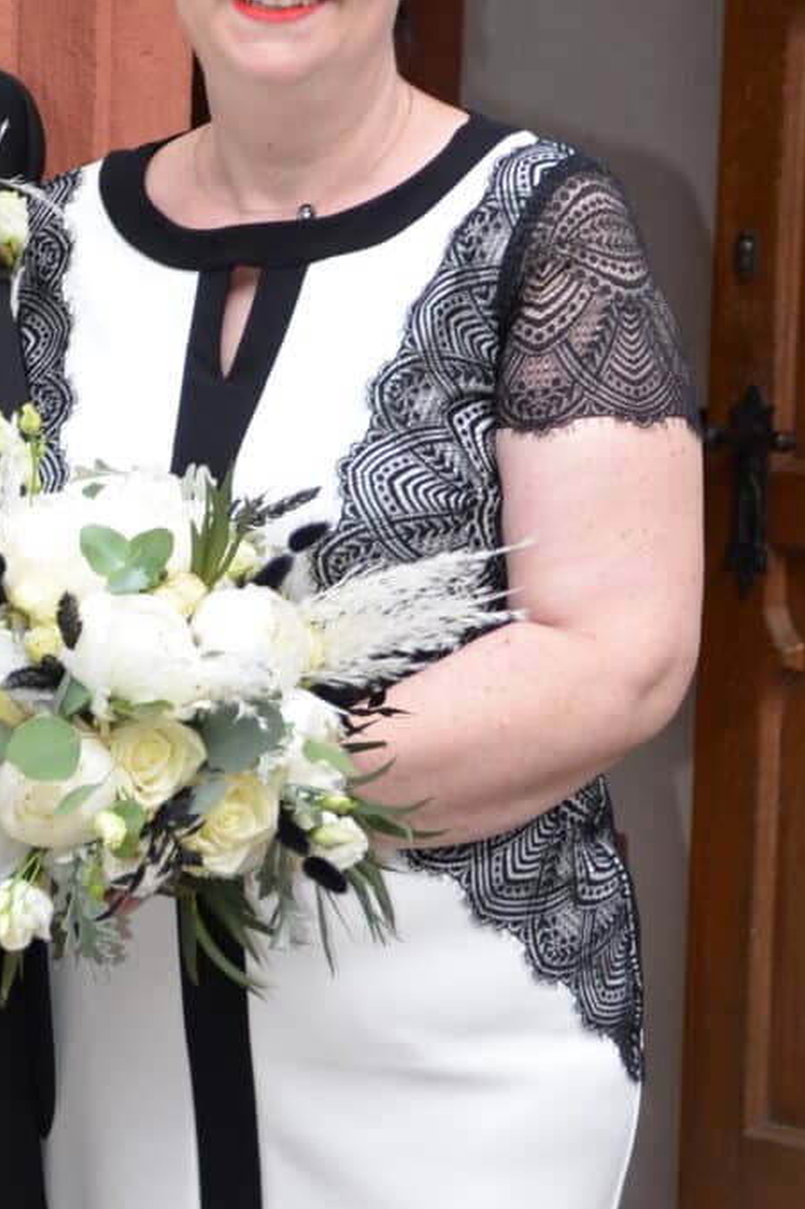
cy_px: 786
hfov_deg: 8.8
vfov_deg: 13.3
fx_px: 5168
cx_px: -79
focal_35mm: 154
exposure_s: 1/160
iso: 200
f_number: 4.2
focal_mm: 34
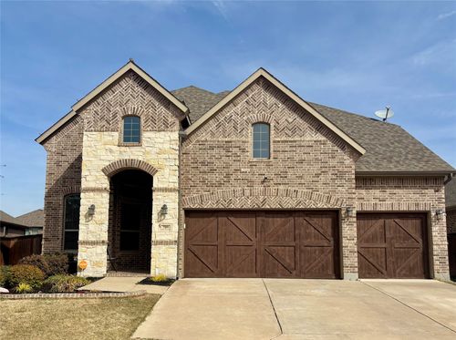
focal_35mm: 26
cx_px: 228
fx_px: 342
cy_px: 170
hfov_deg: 67.4
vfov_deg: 52.9
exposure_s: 1/5618
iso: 50
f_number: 1.6
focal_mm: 5.96
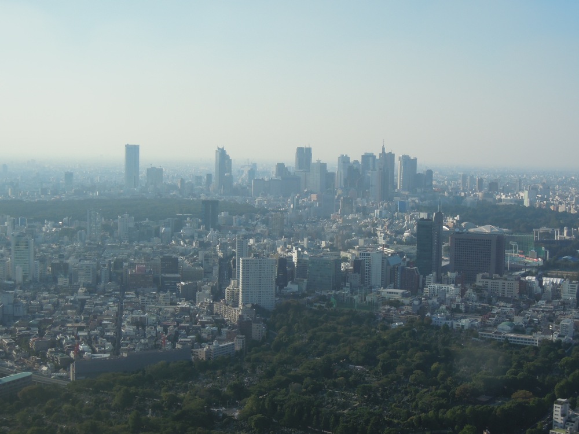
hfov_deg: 34.9
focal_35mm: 55
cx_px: 290
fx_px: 920
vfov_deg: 26.6
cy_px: 217
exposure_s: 1/1000
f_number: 4
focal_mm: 9.9
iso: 160
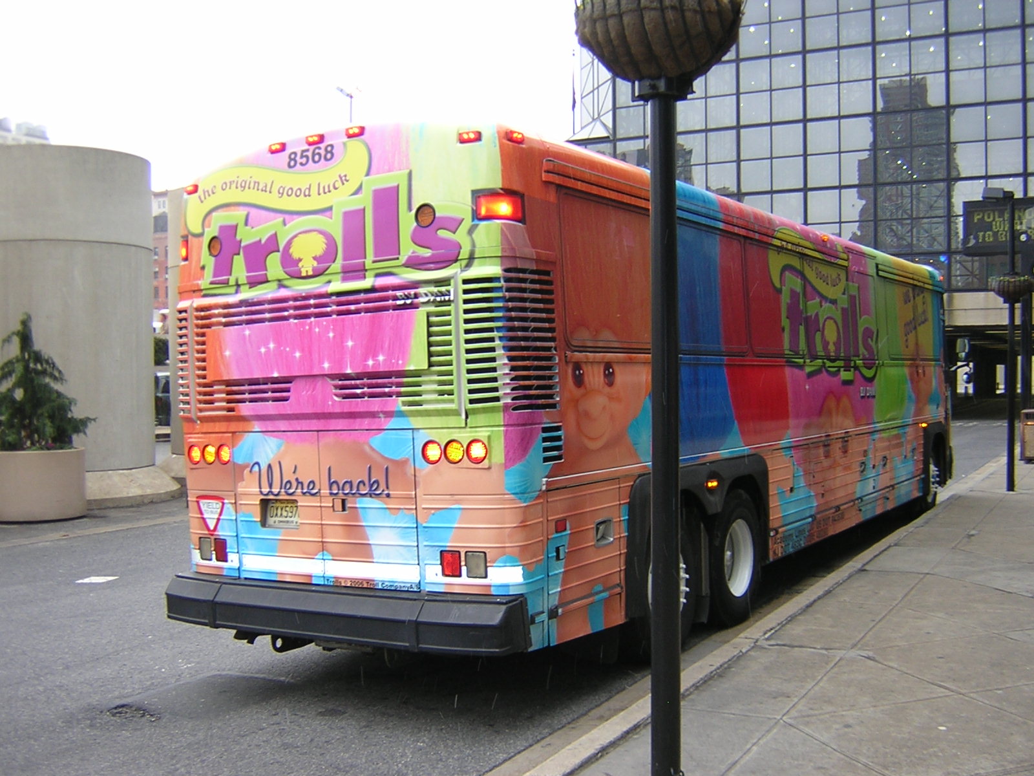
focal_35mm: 36
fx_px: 1075
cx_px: 517
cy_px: 388
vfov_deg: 39.7
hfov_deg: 51.4
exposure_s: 1/30
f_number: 2.6
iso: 100
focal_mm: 4.7
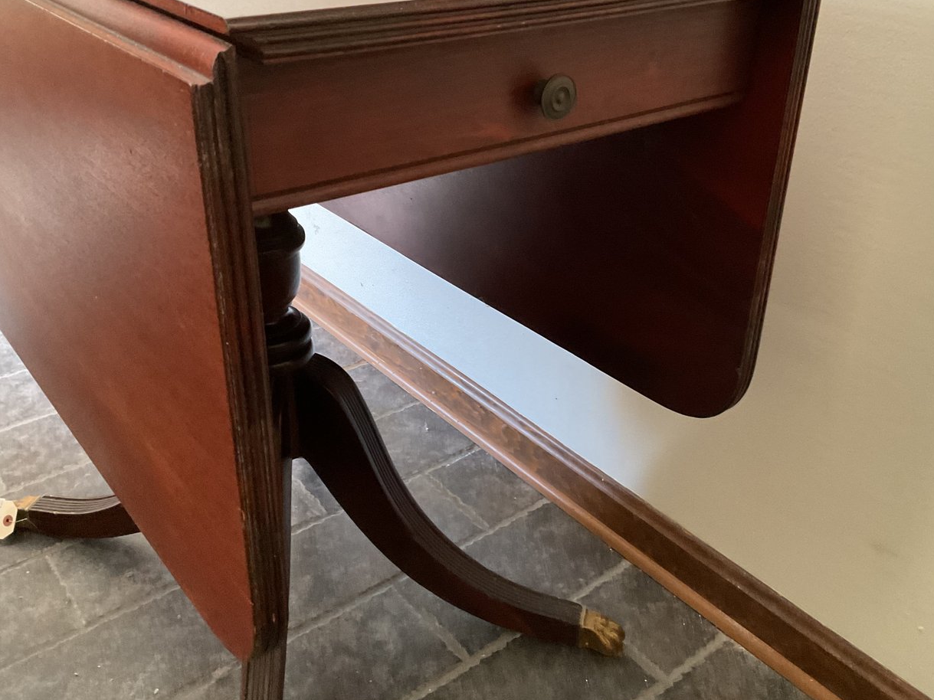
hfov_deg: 51.2
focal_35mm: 36
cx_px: 530
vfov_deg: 39.6
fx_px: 971
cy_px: 308
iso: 250
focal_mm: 3
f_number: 1.8
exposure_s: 1/60
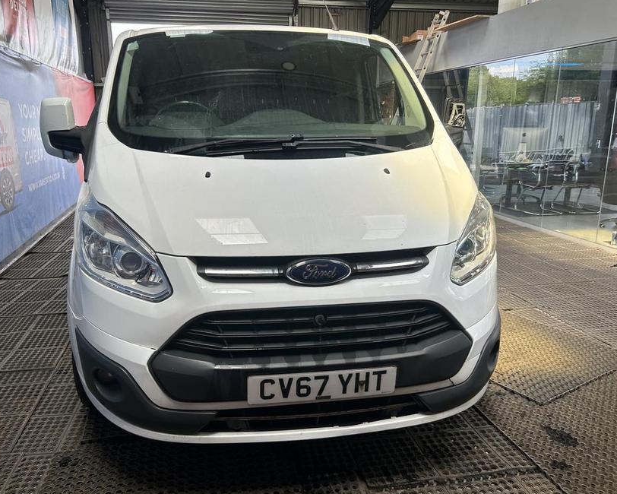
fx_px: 511
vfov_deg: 51.5
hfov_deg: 62.1
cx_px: 280
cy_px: 252
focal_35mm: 28
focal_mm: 5.7
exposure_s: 1/341
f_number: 1.5
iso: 50
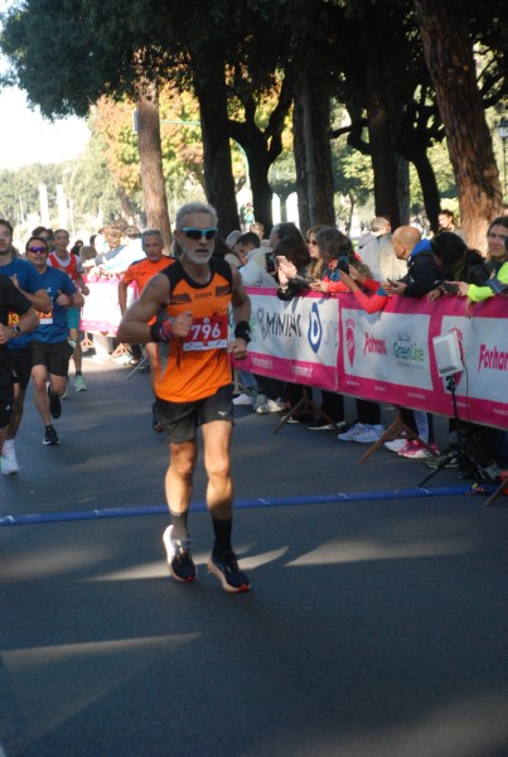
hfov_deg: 12.2
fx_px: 2369
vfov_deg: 18.1
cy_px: 378
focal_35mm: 112
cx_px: 254
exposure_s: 1/400
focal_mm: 75
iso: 1000
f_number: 5.6
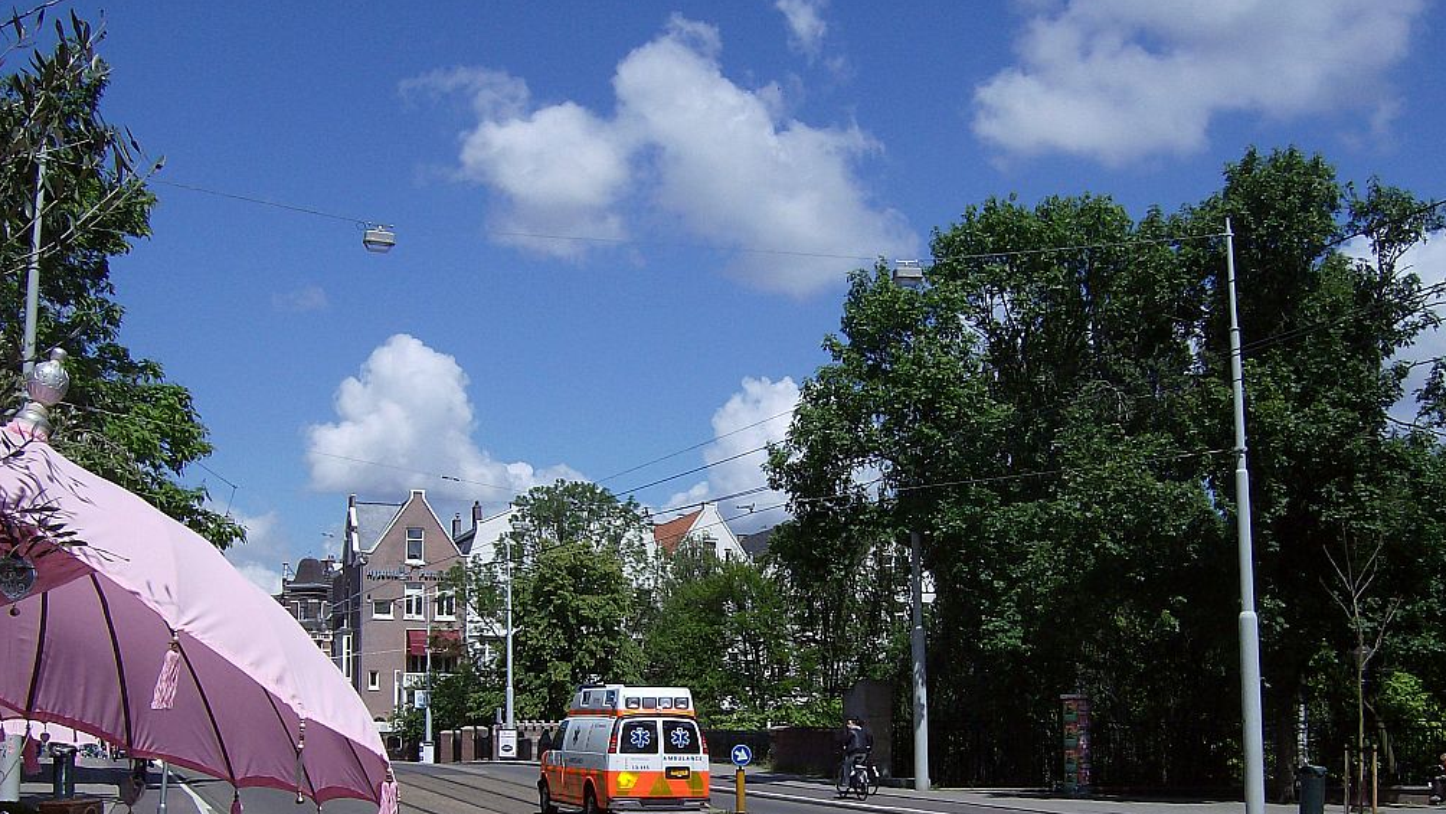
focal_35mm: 51
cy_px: 544
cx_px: 732
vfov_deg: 23.4
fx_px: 1956
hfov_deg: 40.6
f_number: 5.1
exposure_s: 1/1125
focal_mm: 7.7
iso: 100
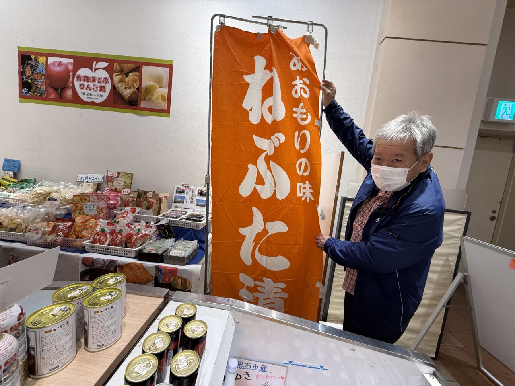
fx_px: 208
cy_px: 193
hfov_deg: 102.1
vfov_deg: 85.7
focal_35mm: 14
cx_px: 258
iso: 100
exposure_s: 1/100
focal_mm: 2.22
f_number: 2.2
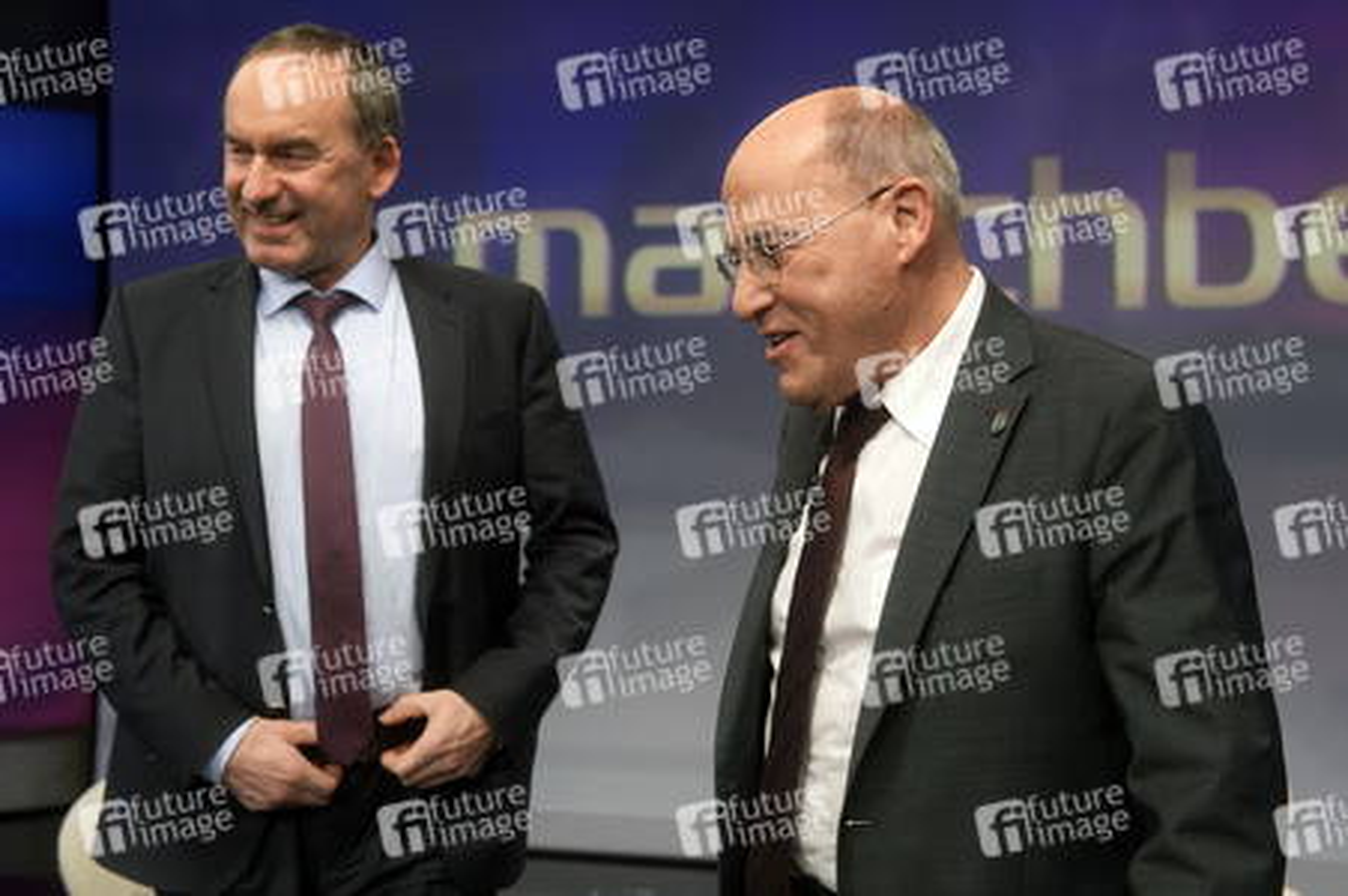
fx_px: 1684
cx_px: 674
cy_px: 448
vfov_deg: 29.8
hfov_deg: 43.6
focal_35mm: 45
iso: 640
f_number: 3.2
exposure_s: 1/125
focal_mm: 30
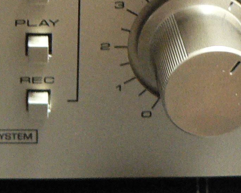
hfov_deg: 14.6
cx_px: 51
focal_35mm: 131
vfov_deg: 11.3
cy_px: -105
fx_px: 934
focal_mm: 6
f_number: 2.8
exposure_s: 1/10
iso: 400
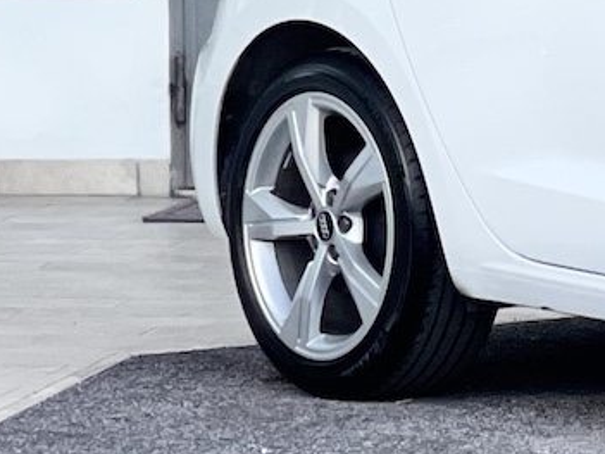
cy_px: 87
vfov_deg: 5.2
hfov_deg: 6.7
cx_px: 1238
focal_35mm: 284
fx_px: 4962
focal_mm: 7.5
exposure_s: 1/121
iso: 80
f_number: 2.2
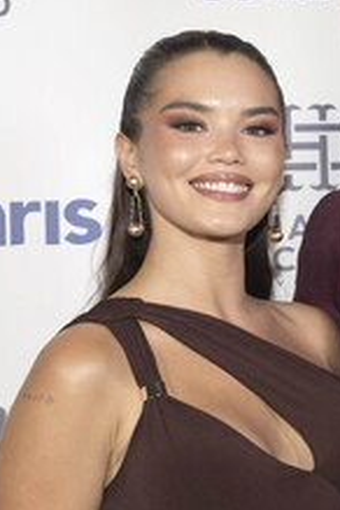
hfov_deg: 12.2
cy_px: 193
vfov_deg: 18.7
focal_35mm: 109
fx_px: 1544
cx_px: 430
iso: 800
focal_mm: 53
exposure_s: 1/200
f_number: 5
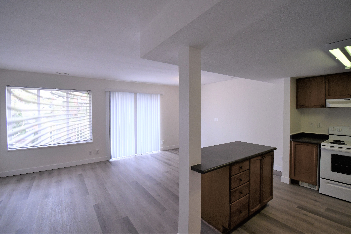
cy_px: 117
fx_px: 146
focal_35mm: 15
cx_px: 176
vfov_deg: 77.3
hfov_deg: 100.4
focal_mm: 10
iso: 1100
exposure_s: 1/180
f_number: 4.8
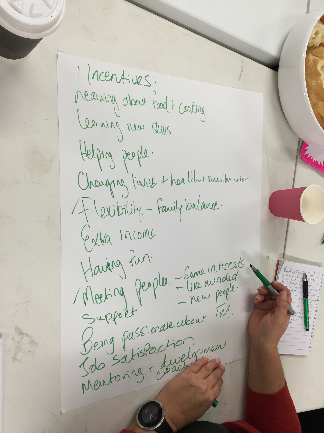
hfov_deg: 48.2
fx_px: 362
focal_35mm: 29
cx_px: 162
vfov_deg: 61.7
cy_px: 216
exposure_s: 1/33
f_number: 2.2
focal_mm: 4.15
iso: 32
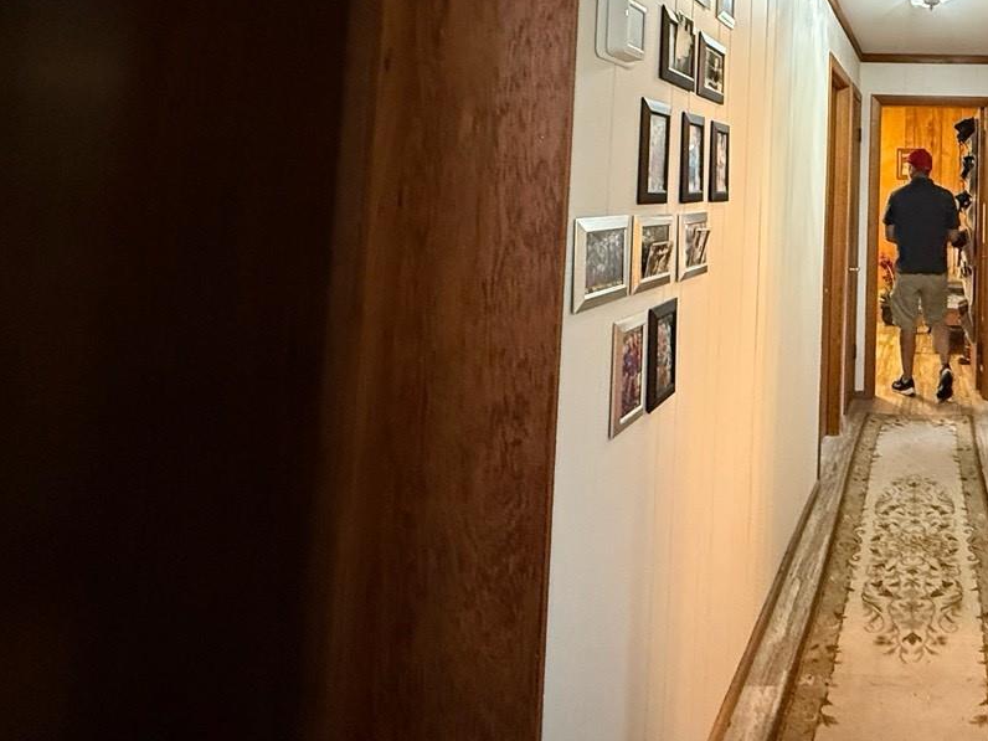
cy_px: 146
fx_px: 771
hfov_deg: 53.7
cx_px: 952
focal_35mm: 27
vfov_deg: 48.4
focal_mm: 2.22
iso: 800
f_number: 2.2
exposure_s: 1/60
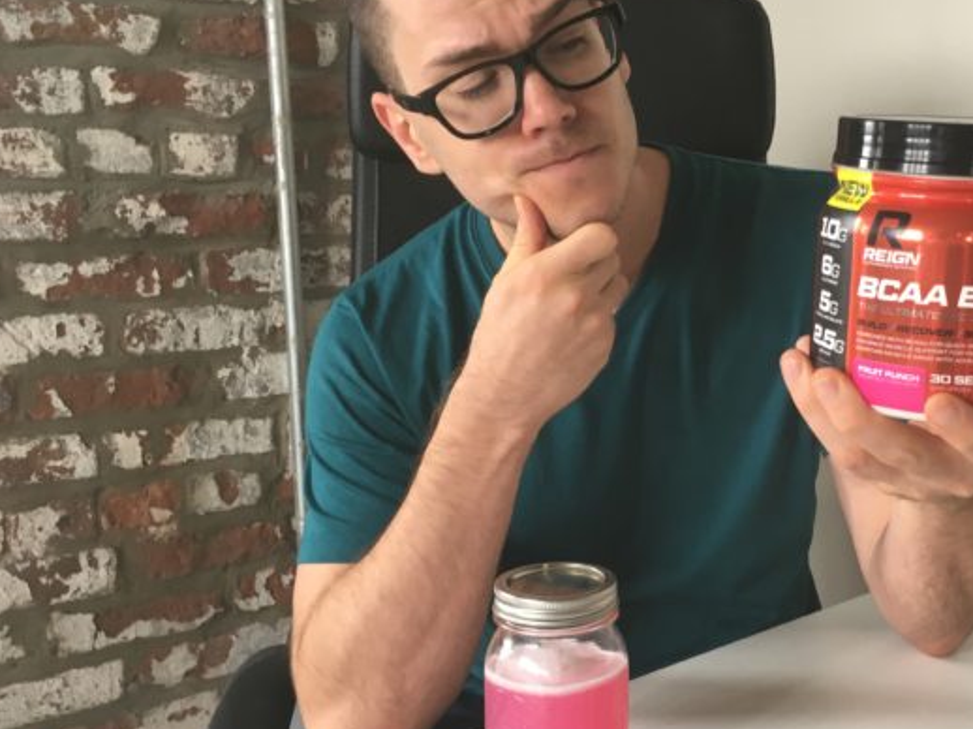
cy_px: 364
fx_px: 1208
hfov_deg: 42.9
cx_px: 691
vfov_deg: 33.6
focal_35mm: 43
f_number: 2.2
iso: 50
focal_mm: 4.15
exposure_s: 1/30
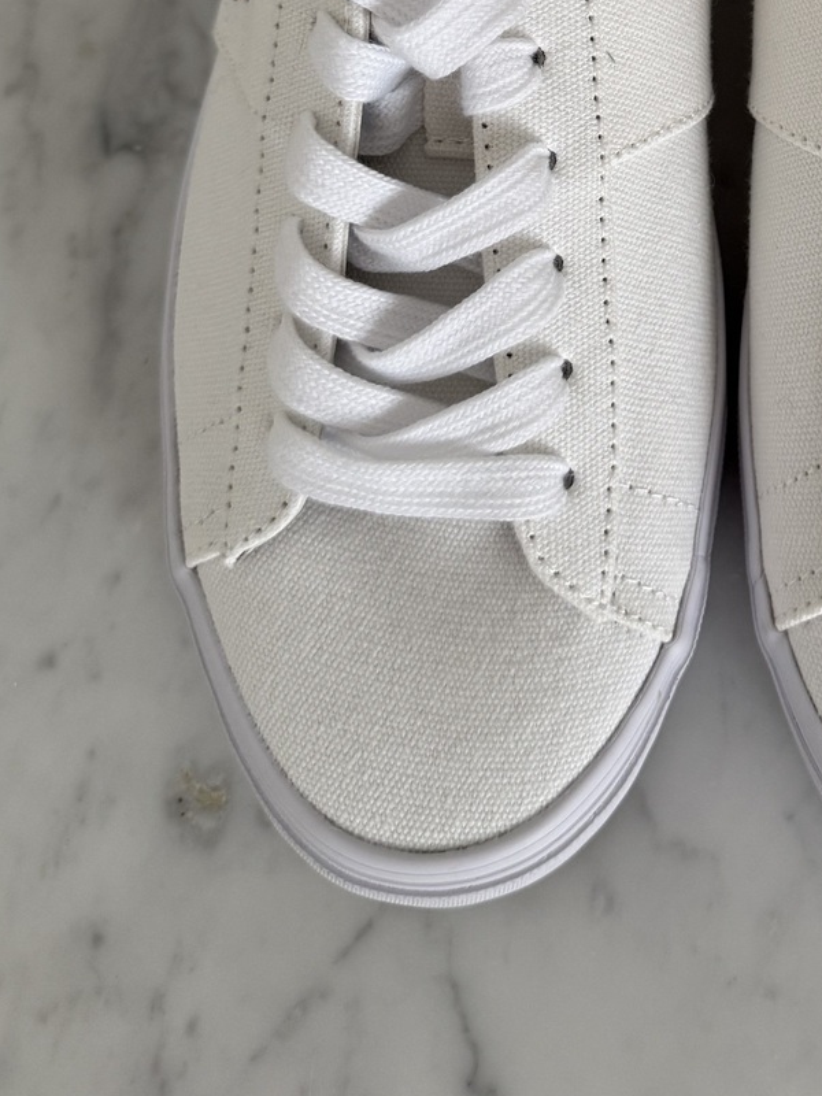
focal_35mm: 48
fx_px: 1520
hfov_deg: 29.2
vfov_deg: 36.7
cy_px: 77
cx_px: 722
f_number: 1.78
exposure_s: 1/93
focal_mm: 6.76
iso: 200
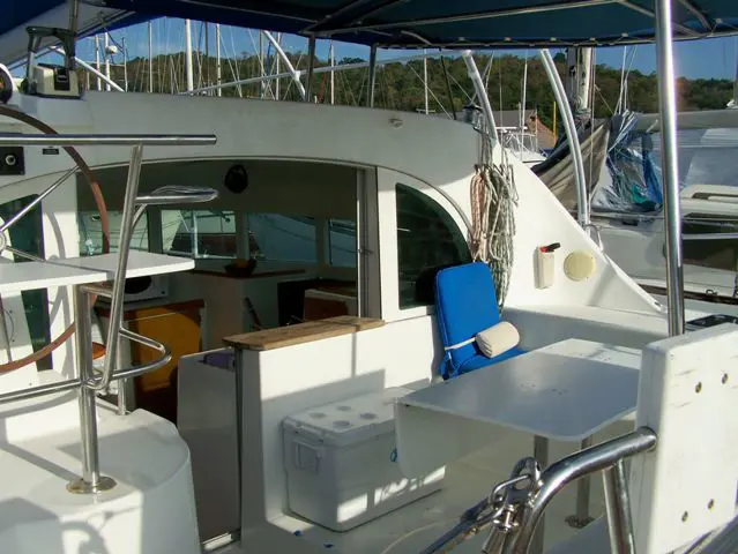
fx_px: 811
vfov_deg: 37.8
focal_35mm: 38
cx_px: 369
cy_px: 277
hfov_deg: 49.0
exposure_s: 1/1000
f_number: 5.6
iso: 80
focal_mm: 6.3
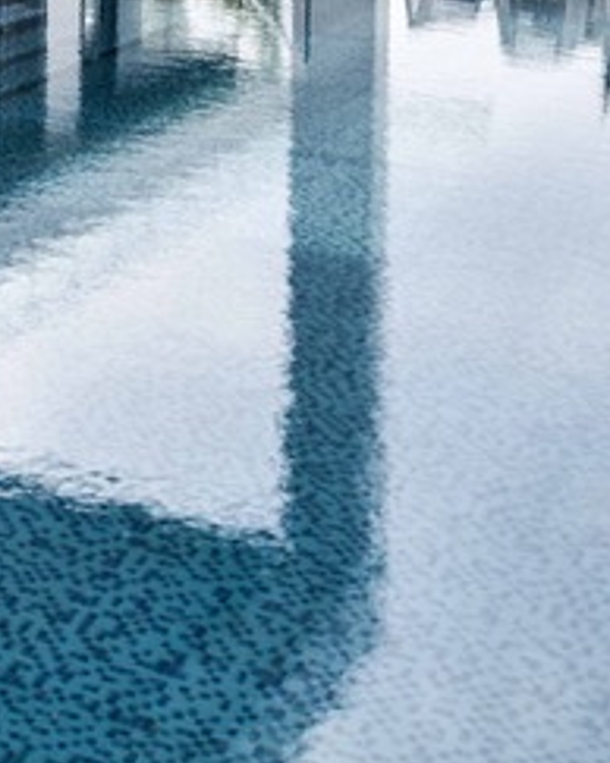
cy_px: -242
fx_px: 1921
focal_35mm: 85
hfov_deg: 17.1
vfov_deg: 20.5
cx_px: -149
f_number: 14
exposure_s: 1/15
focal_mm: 22
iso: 31
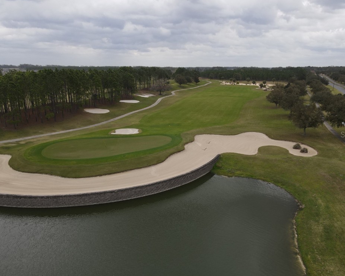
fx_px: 265
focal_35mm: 26
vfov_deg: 54.9
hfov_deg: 66.0
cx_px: 185
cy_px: 134
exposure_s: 1/400
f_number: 2.8
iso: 110
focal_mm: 4.5
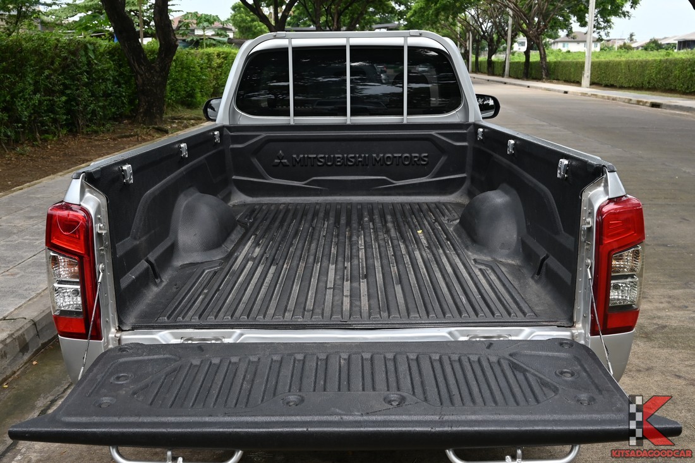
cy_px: 232
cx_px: 348
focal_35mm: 36
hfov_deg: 53.1
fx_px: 695
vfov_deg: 36.9
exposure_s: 1/500
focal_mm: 24
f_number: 5.6
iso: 200
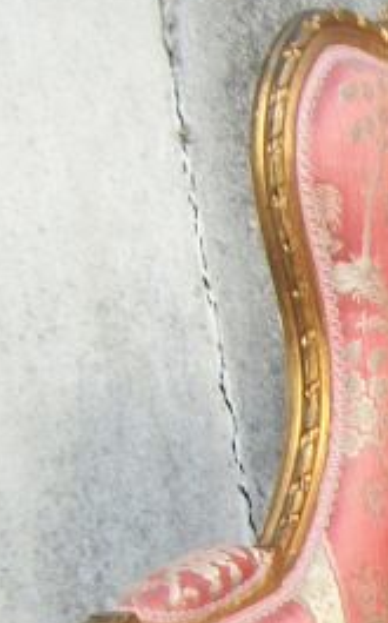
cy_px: 943
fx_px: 2782
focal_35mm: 164
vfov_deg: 12.2
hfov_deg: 7.2
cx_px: 1129
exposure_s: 1/320
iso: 80
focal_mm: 5.7
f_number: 2.9
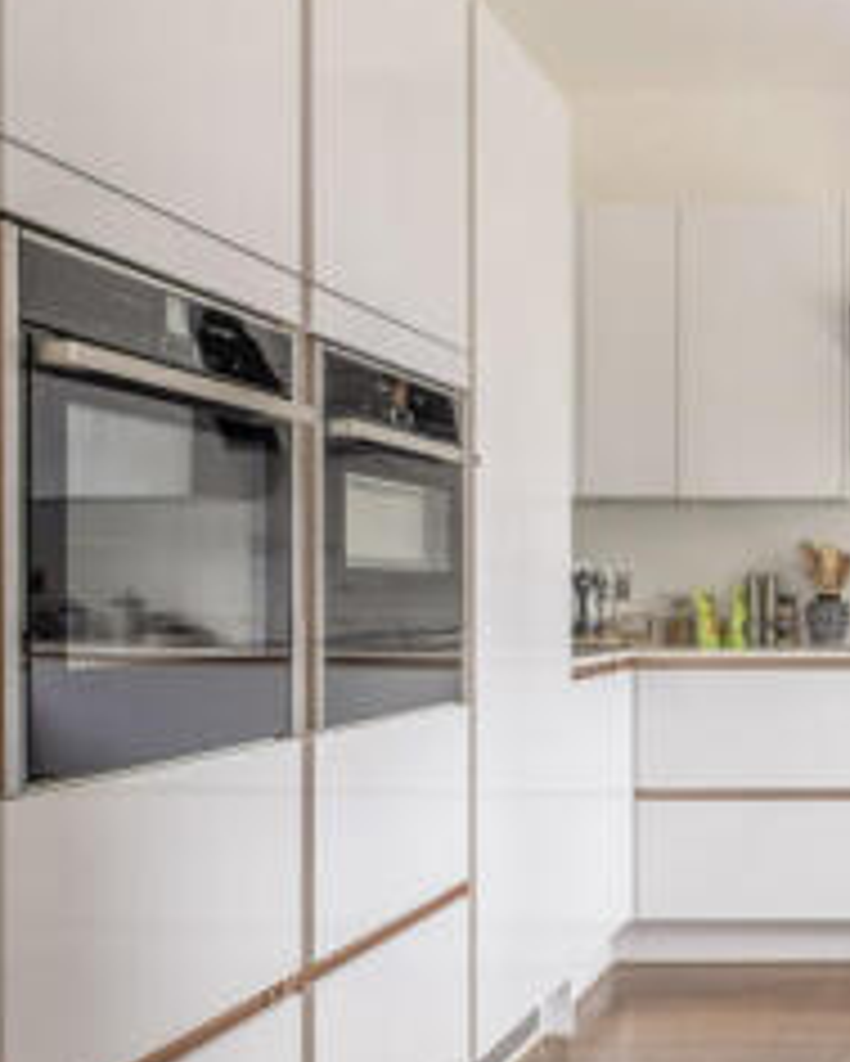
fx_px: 1226
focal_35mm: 39
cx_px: 956
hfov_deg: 33.0
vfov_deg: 46.8
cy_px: 560
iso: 250
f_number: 7.1
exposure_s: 1/4
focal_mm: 10
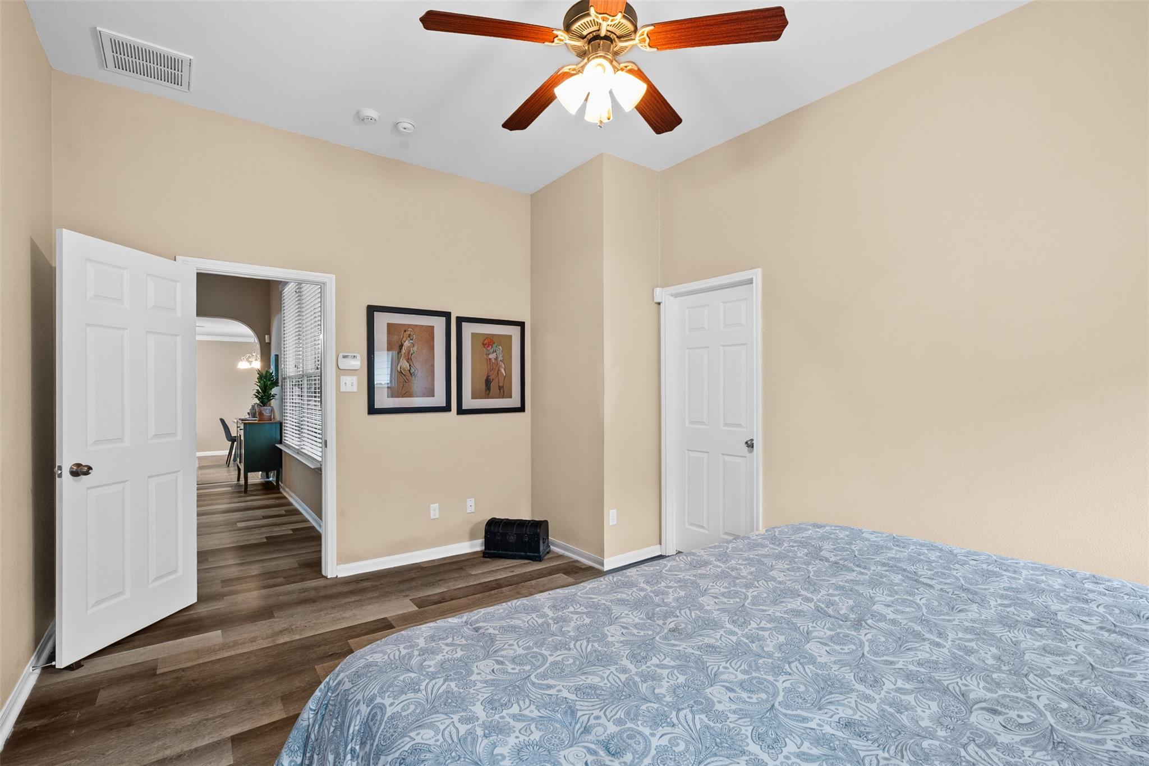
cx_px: 574
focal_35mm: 16
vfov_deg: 73.7
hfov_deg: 96.7
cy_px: 383
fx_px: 511
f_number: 10
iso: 640
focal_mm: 16
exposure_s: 2
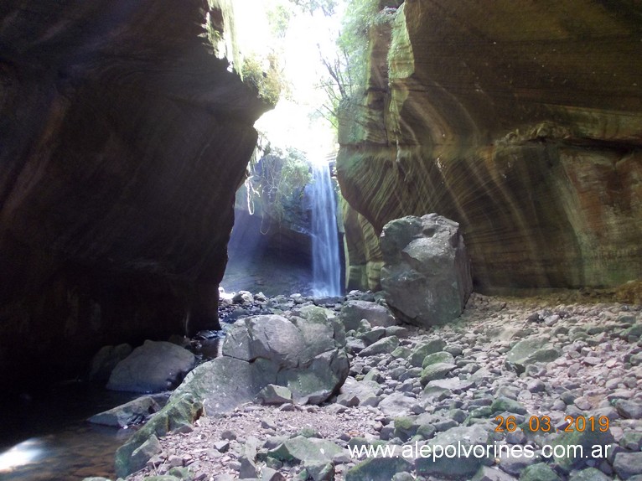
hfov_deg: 63.5
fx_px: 519
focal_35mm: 28
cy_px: 240
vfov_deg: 49.7
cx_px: 321
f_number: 2.7
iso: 200
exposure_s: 1/8
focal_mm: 4
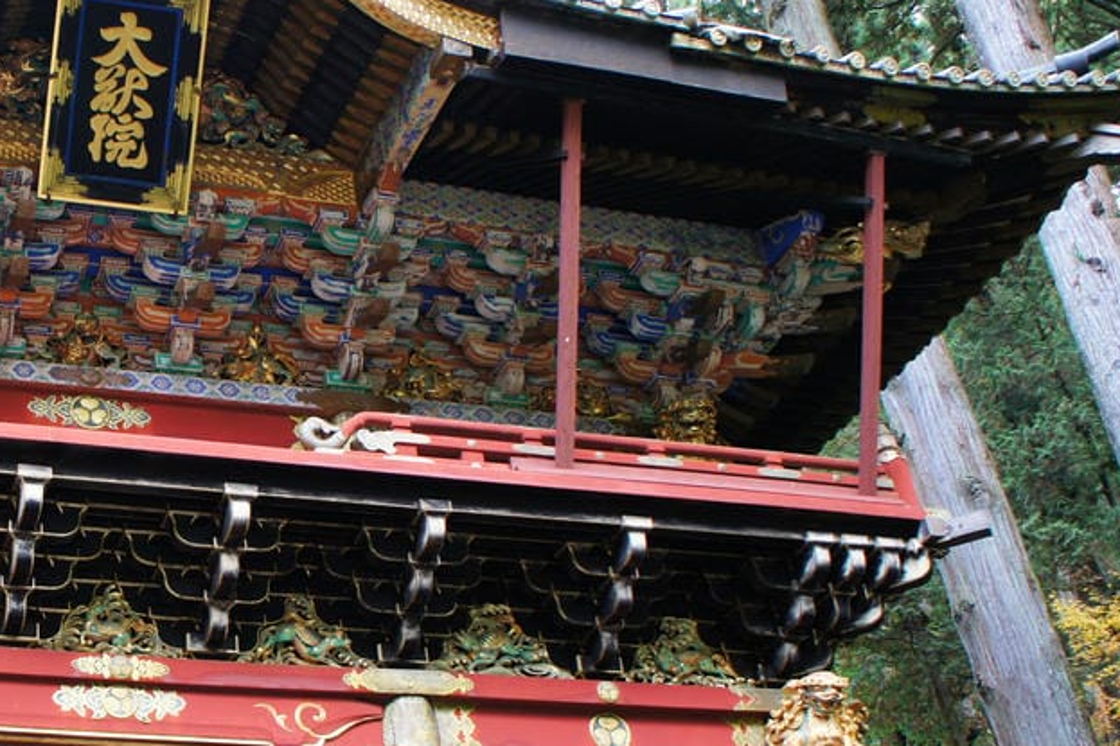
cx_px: 122
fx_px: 1617
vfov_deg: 25.9
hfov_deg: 36.0
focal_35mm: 52
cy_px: 457
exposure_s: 1/30
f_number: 5
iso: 320
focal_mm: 18
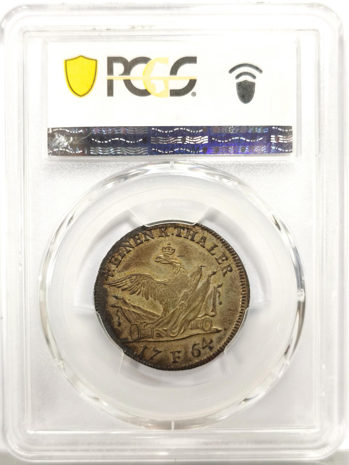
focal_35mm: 54
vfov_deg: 35.5
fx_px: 726
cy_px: 232
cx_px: 174
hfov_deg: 27.0
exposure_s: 1/100
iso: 160
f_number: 16
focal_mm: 5.56
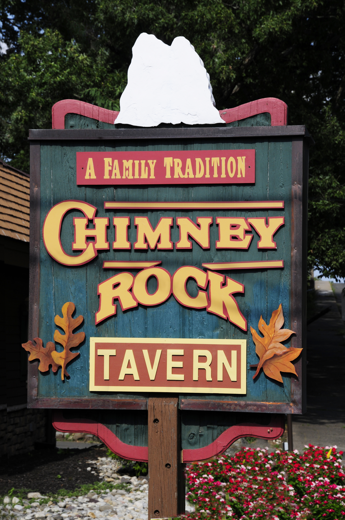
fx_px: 1621
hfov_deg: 12.1
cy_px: 260
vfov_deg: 18.2
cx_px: 172
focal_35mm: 112
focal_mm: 75
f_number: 7.1
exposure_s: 1/320
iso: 200
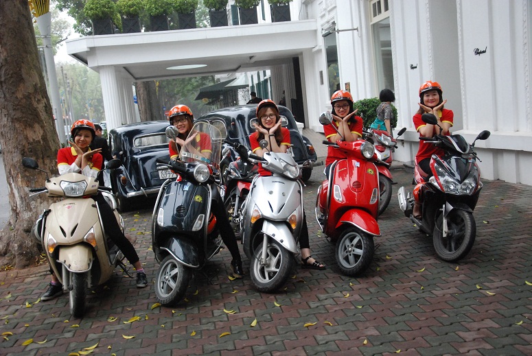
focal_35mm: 42
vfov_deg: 32.0
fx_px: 621
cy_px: 178
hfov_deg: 46.3
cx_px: 266
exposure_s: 1/320
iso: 1600
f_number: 4.2
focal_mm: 28
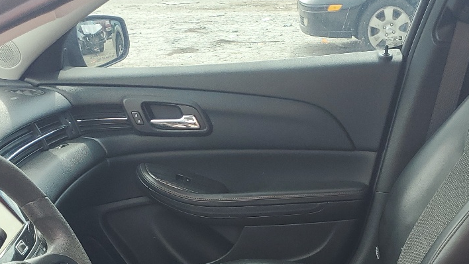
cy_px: 379
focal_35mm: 64
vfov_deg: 17.2
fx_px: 796
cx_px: 221
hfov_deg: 32.8
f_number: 1.5
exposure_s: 1/238
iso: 50
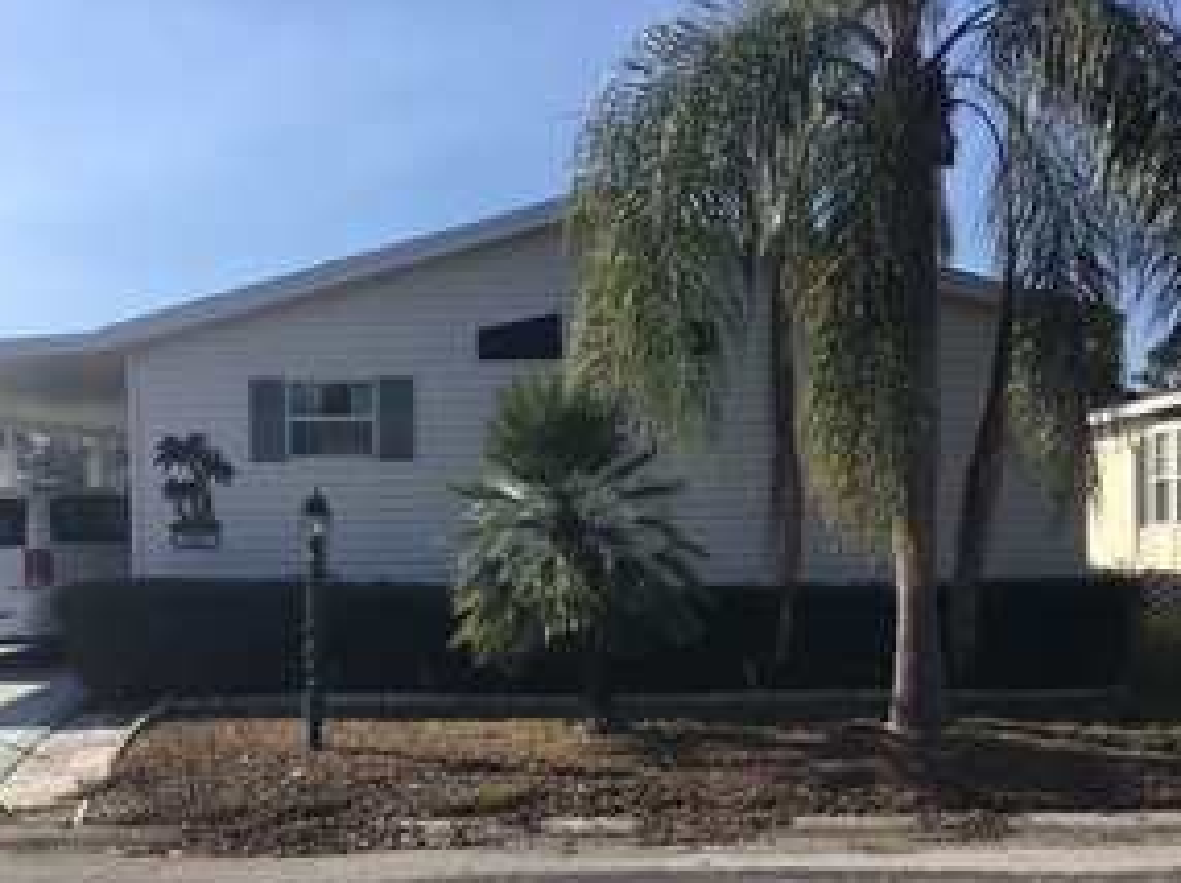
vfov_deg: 37.5
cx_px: 607
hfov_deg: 49.0
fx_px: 1295
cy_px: 534
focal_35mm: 38
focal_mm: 3.3
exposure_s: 1/1072
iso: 25
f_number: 2.4
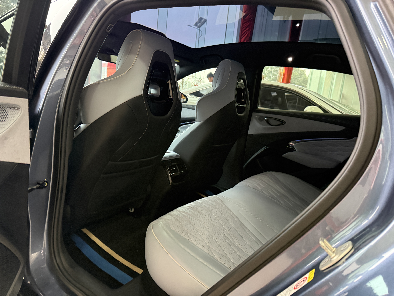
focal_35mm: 24
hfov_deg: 71.6
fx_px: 273
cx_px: 197
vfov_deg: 56.8
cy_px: 148
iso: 640
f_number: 1.78
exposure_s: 1/50
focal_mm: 6.76
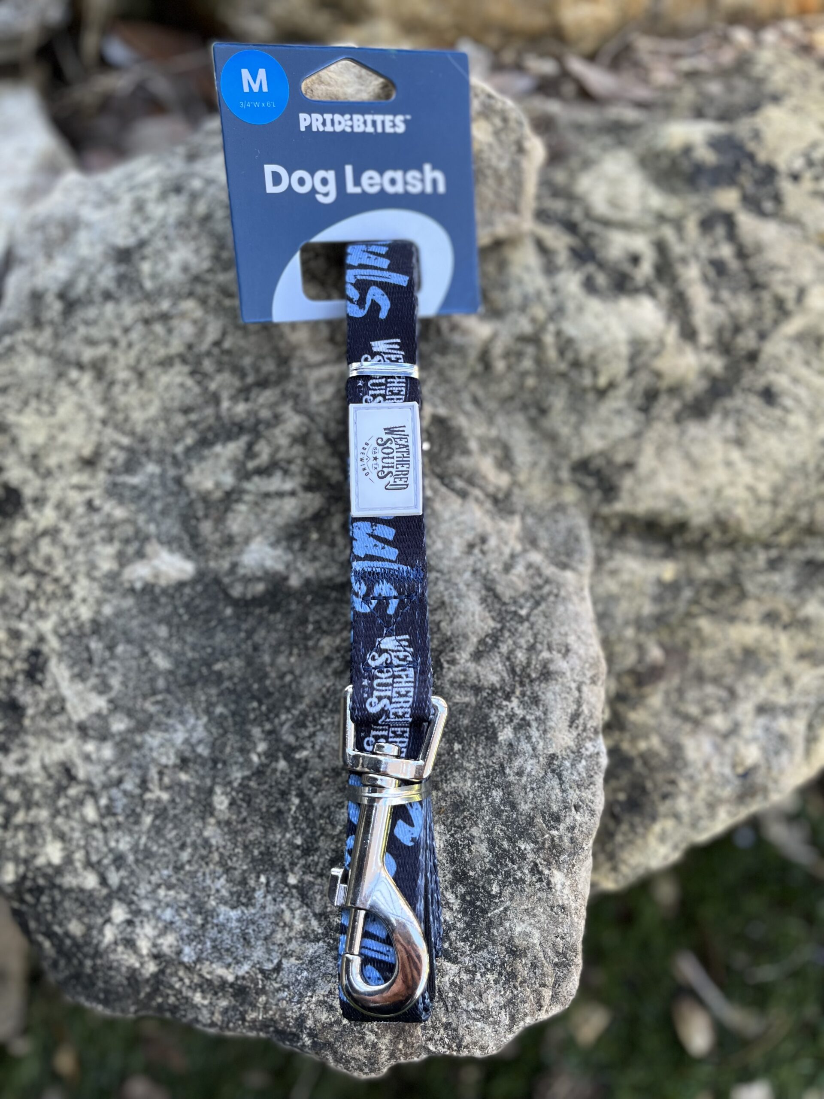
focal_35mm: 26
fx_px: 825
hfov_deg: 53.1
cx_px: 412
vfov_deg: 67.3
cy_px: 550
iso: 50
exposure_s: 1/121
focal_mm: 5.1
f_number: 1.6
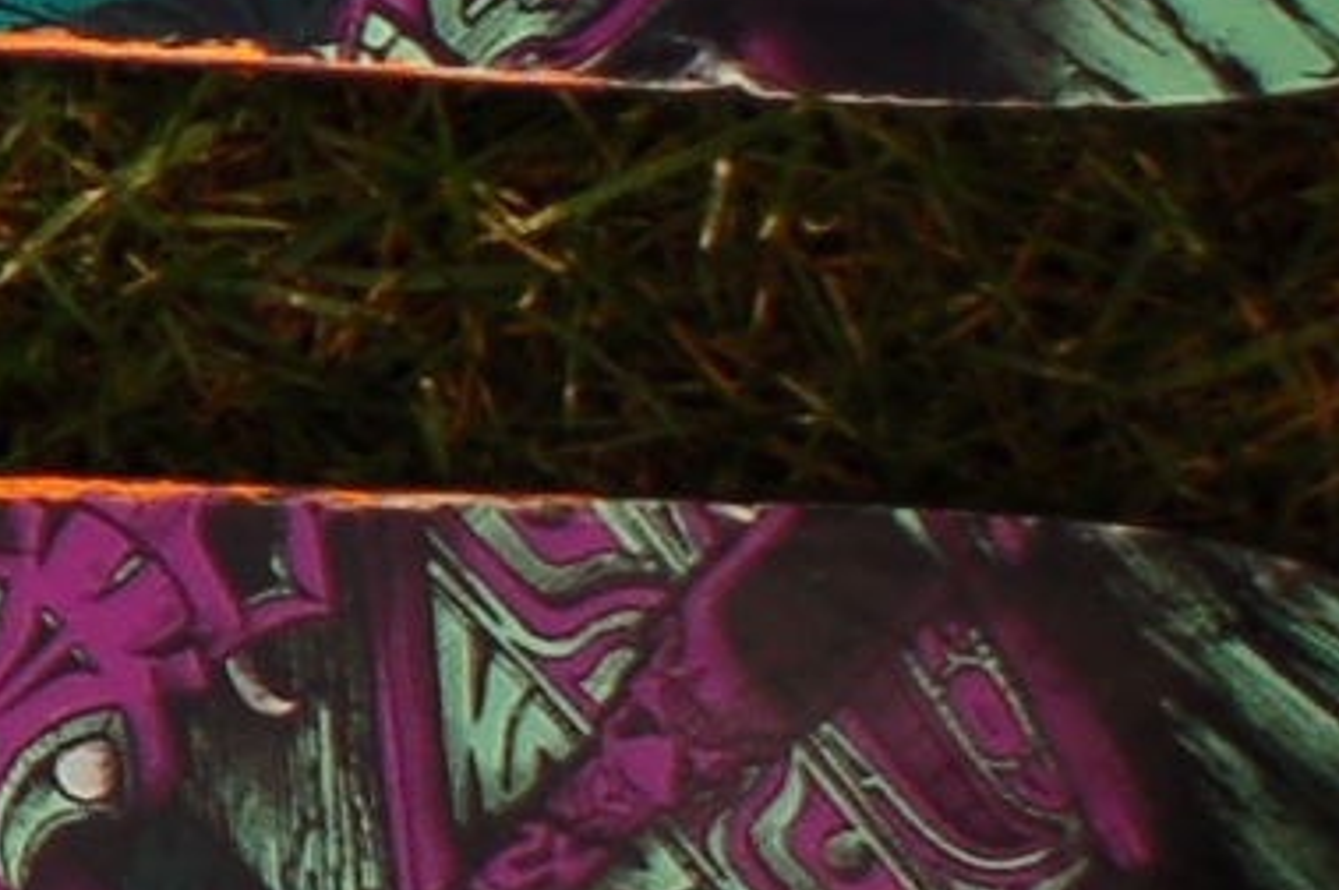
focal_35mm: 286
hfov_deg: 6.3
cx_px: -3349
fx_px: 10628
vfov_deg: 4.8
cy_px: -198
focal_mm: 24
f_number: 2.8
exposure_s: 1/4000
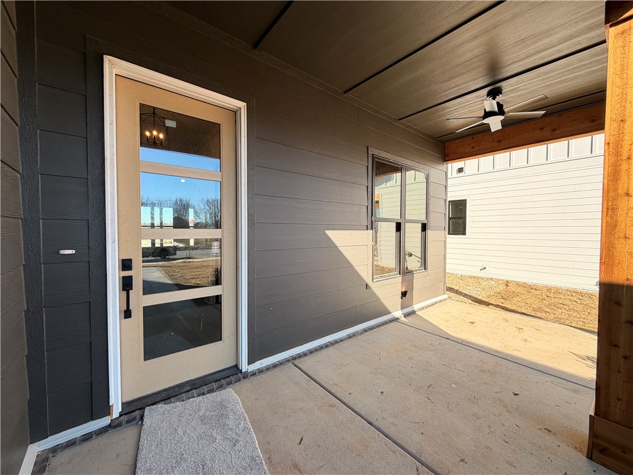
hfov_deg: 102.1
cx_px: 316
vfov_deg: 85.7
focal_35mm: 14
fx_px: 256
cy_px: 238
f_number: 2.2
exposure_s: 1/502
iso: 64
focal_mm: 2.22
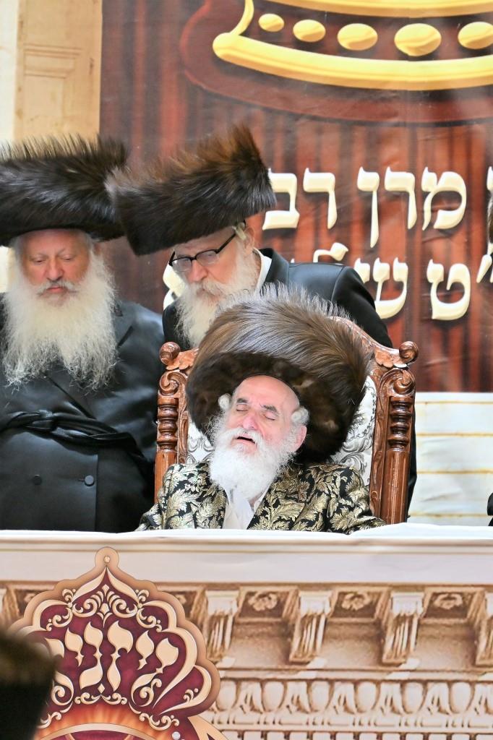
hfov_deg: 4.6
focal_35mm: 300
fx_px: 6166
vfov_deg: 6.9
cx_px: 246
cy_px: 370
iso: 400
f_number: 2.8
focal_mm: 200
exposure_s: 1/250
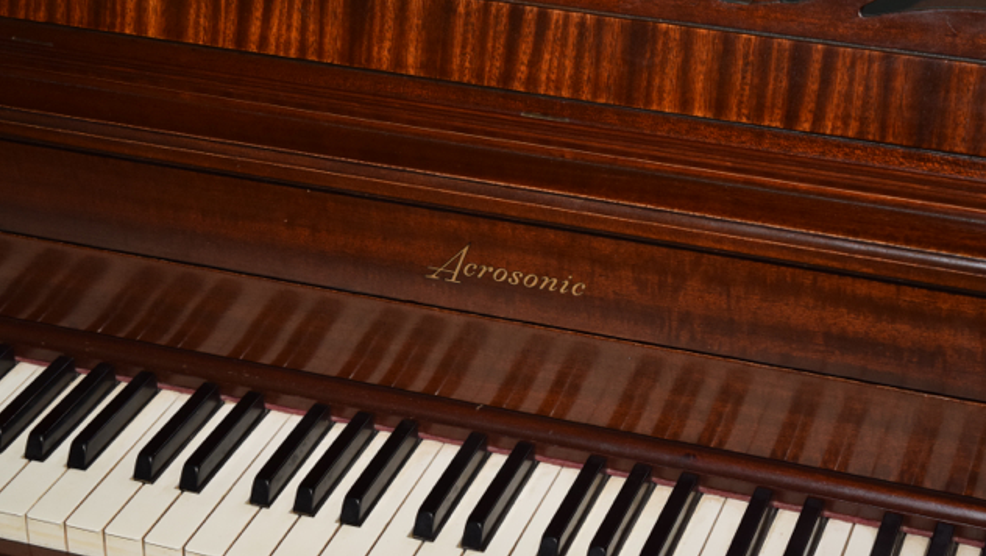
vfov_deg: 13.8
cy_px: 258
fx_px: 2289
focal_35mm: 88
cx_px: 491
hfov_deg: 24.3
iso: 800
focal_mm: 55
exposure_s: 1/125
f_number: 5.6
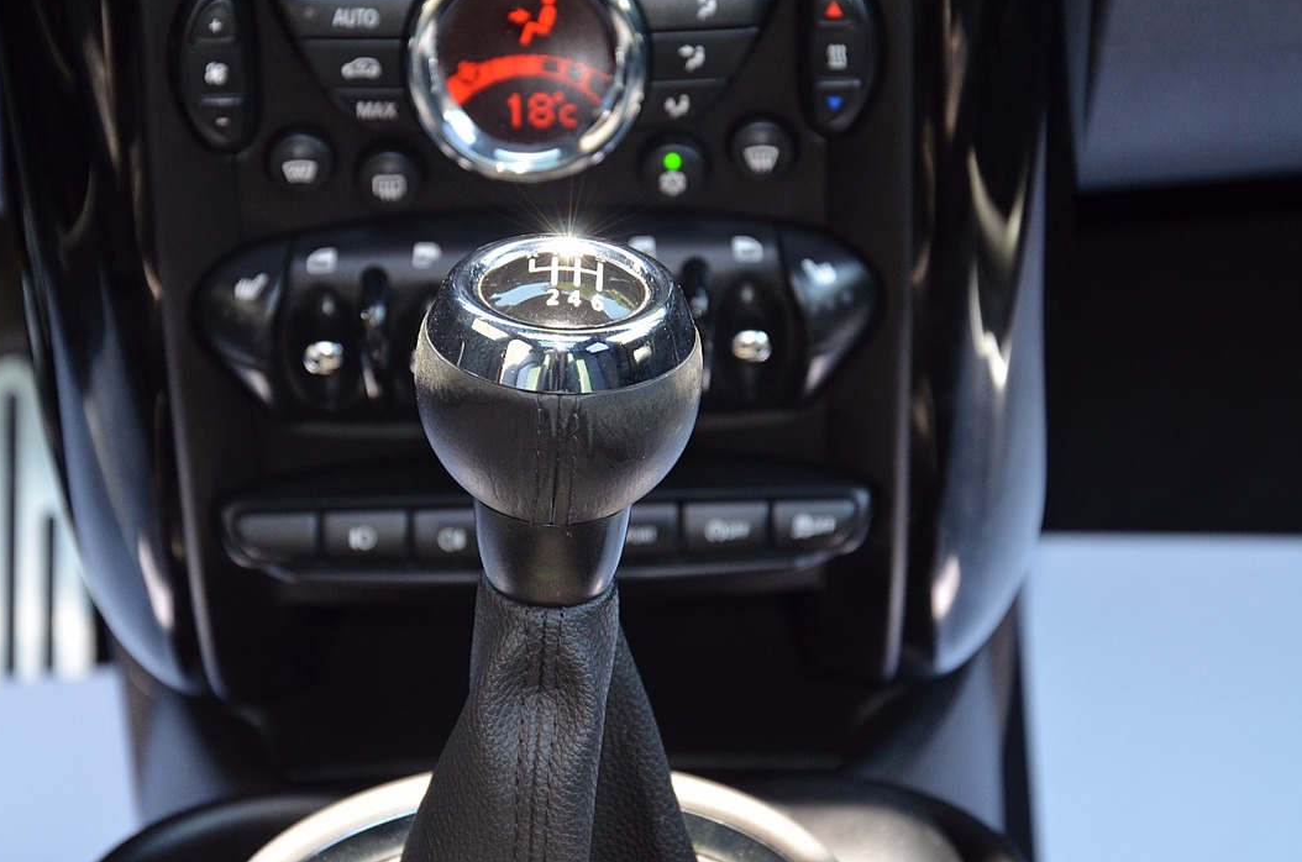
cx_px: 557
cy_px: 399
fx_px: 4930
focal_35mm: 137
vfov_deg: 10.0
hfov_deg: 15.0
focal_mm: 75
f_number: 5.3
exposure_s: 1/60
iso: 450
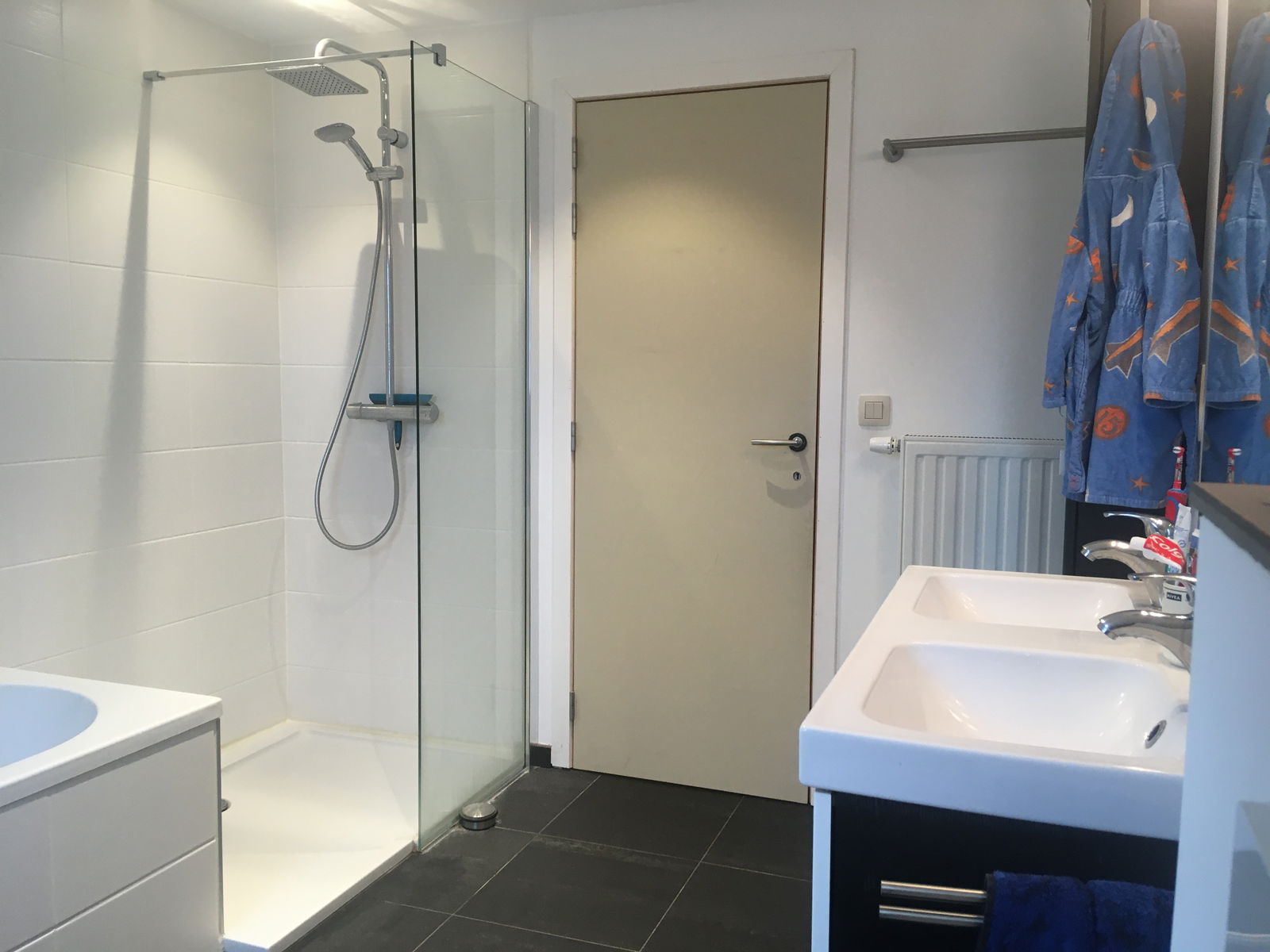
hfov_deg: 61.7
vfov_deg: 48.2
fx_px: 1064
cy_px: 476
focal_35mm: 29
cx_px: 635
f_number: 2.2
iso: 40
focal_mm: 4.15
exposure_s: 1/33
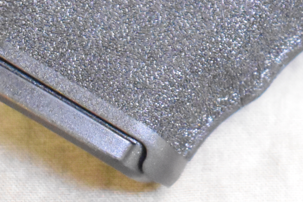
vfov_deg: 6.0
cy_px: -125
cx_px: 494
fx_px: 1910
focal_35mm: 227
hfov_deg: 8.8
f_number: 4.8
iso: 12800
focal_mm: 38
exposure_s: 1/30
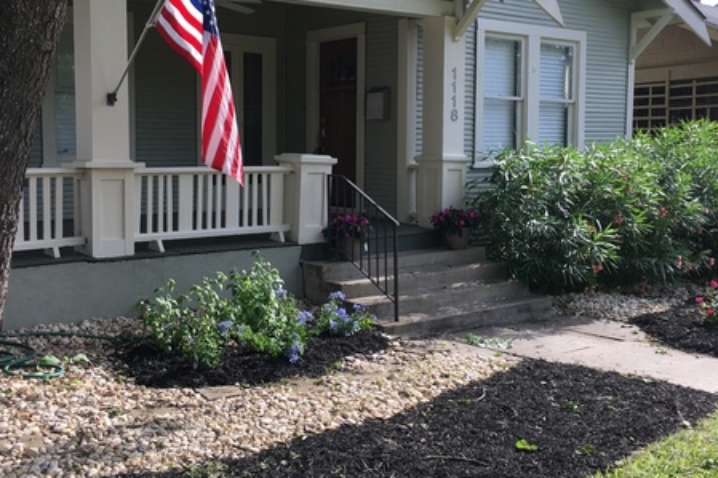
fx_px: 857
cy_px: 214
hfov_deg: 45.4
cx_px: 345
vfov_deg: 31.1
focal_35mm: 43
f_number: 2.2
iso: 25
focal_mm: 4.15
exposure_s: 1/481
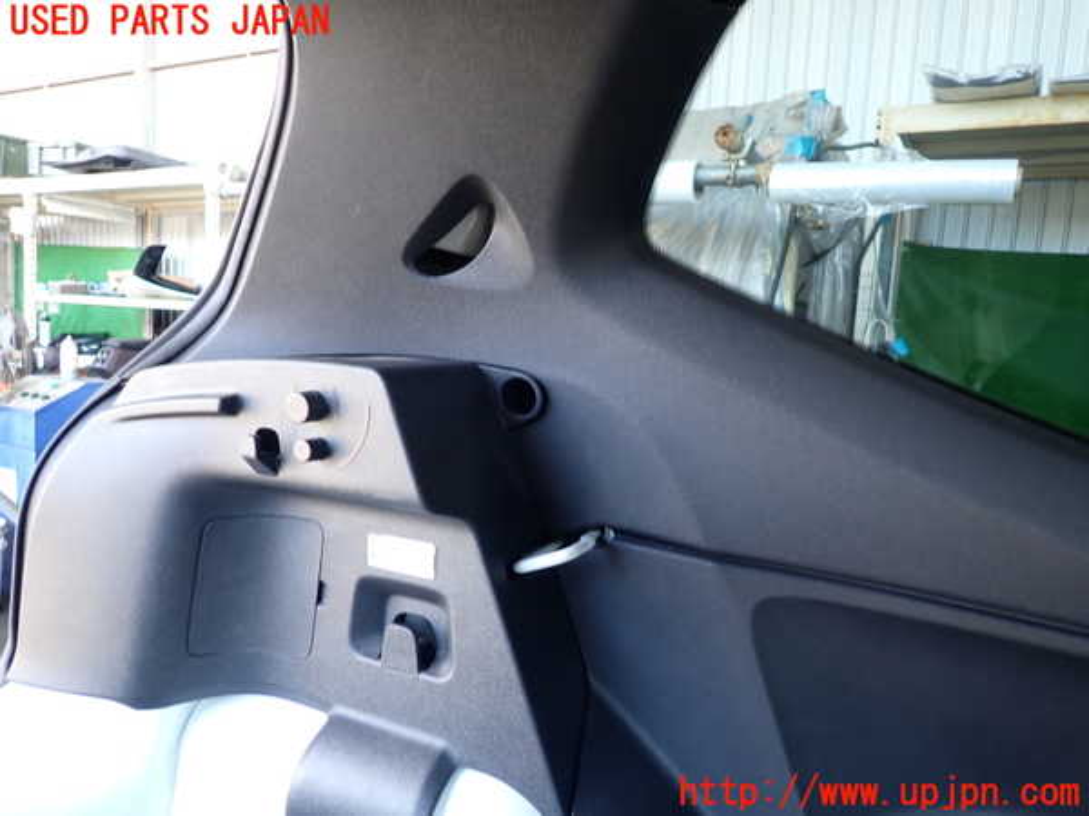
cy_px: 408
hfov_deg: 69.4
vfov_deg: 54.9
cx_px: 544
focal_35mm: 25
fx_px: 786
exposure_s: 1/60
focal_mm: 4.5
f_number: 2
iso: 200
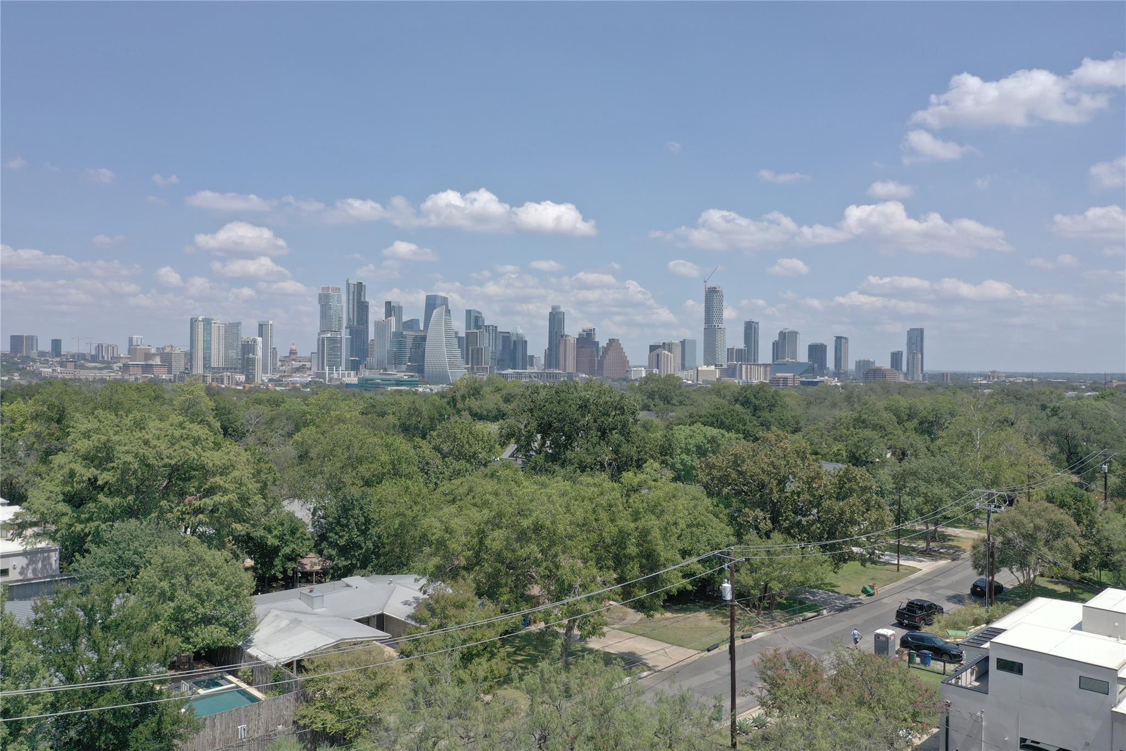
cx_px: 563
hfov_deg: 65.5
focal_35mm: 28
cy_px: 376
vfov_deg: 46.4
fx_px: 876
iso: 100
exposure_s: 1/500
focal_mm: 10.26
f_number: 5.6
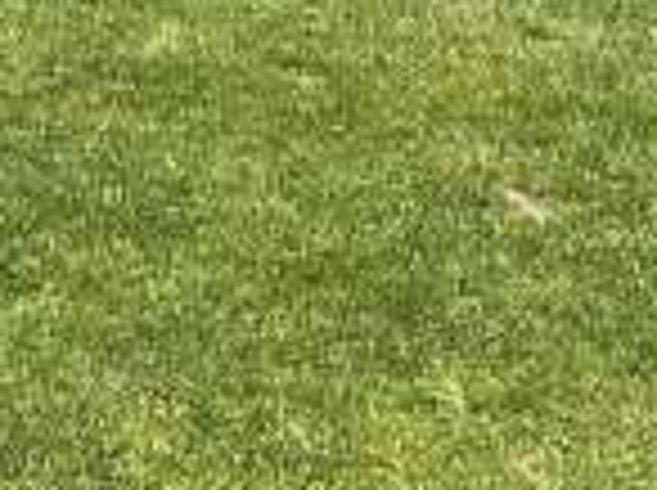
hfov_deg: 11.5
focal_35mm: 171
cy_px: -1097
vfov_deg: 7.4
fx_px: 3240
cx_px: 144
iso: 32
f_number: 1.6
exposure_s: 1/2959
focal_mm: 4.2
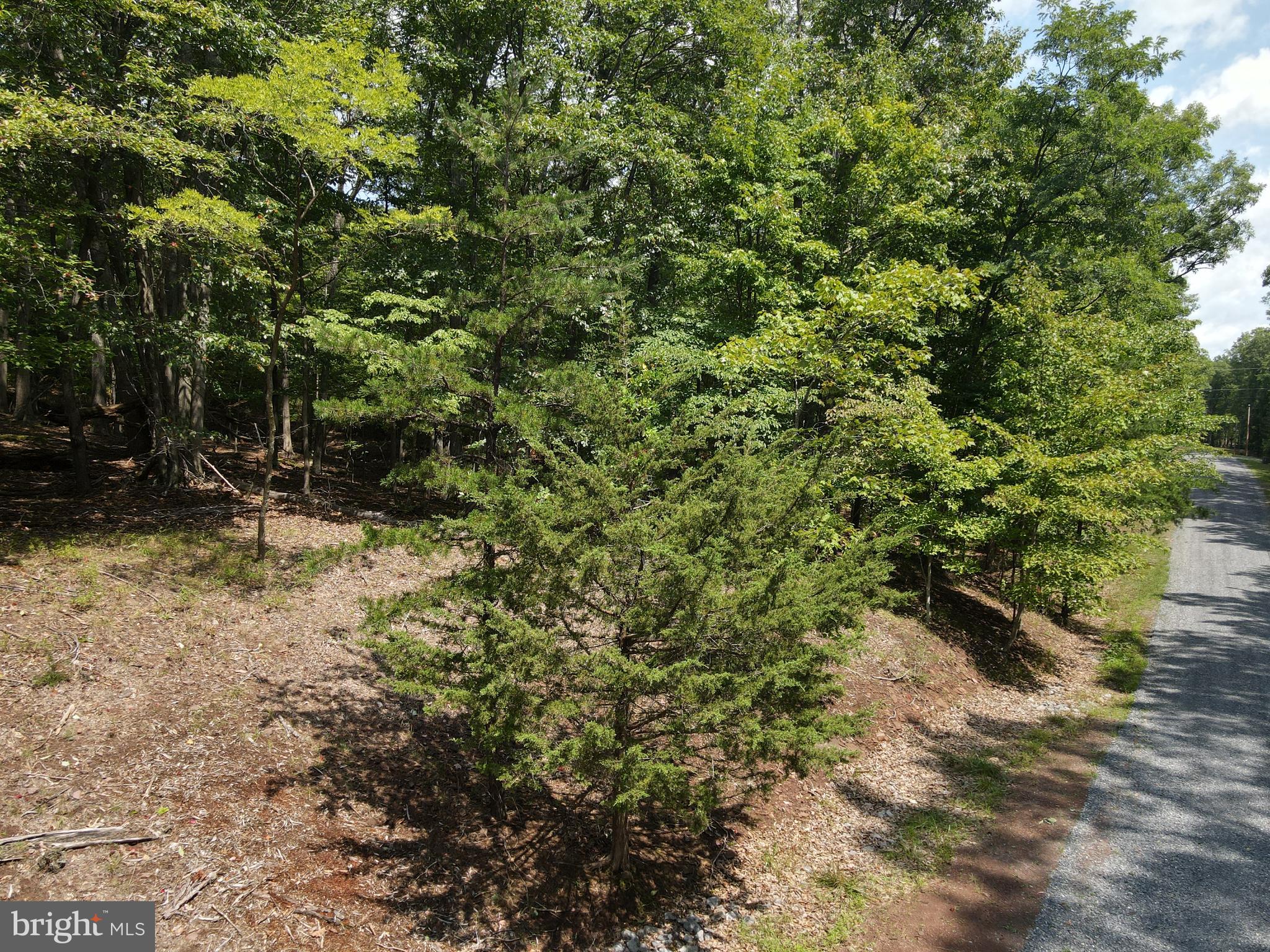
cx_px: 635
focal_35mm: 24
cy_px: 476
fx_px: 881
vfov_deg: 56.8
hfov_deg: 71.6
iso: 100
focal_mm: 4.5
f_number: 2.8
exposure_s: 1/320
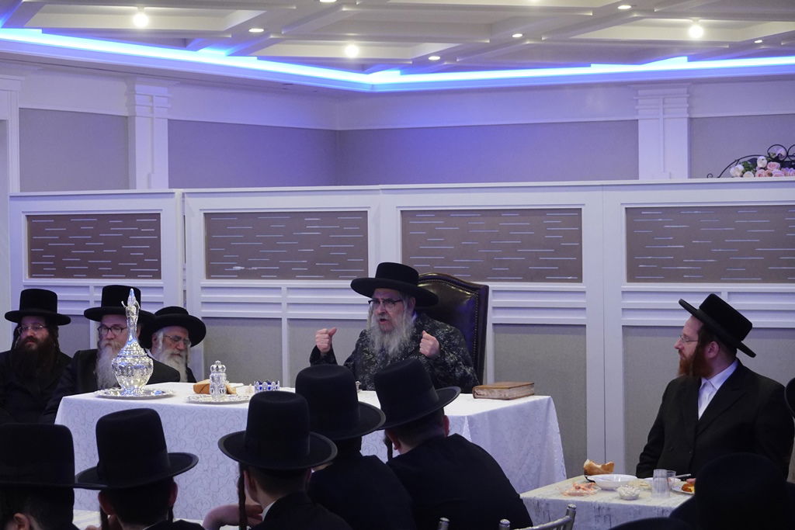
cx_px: 398
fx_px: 1966
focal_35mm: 89
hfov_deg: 22.9
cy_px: 265
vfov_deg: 15.4
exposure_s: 1/100
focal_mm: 32.7
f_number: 4
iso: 1600
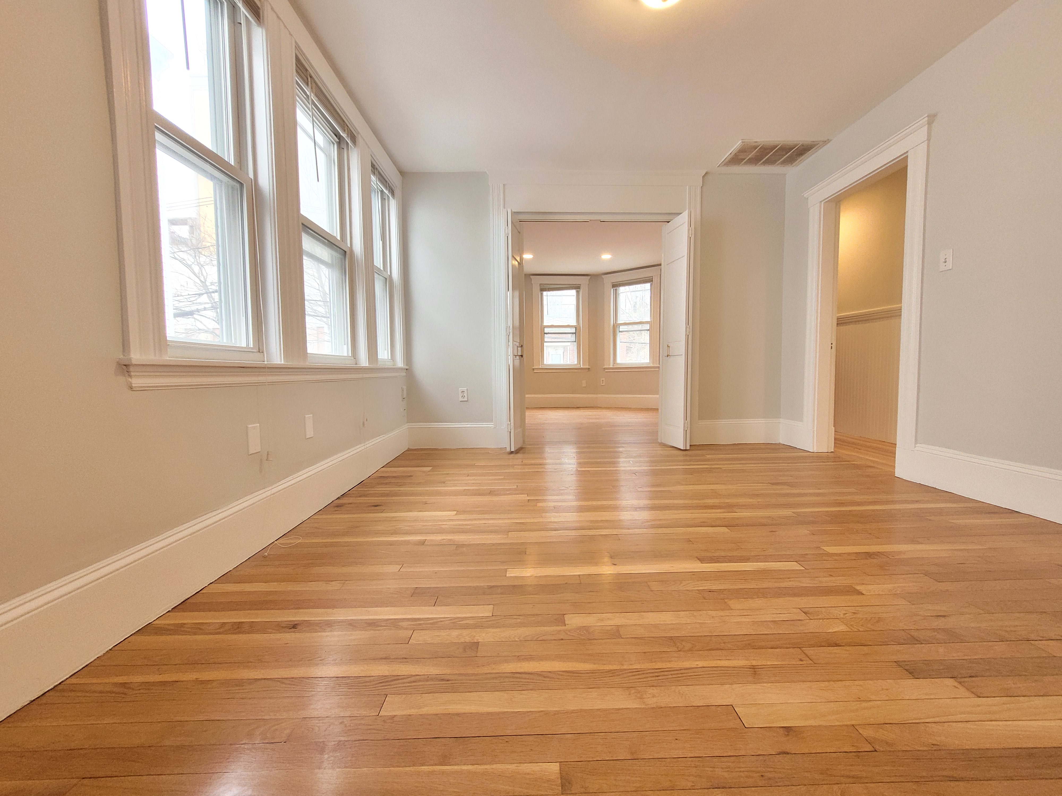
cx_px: 531
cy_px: 398
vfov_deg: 89.9
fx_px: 399
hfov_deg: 106.2
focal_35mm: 13
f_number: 2.2
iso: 400
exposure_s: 1/60
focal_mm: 1.74
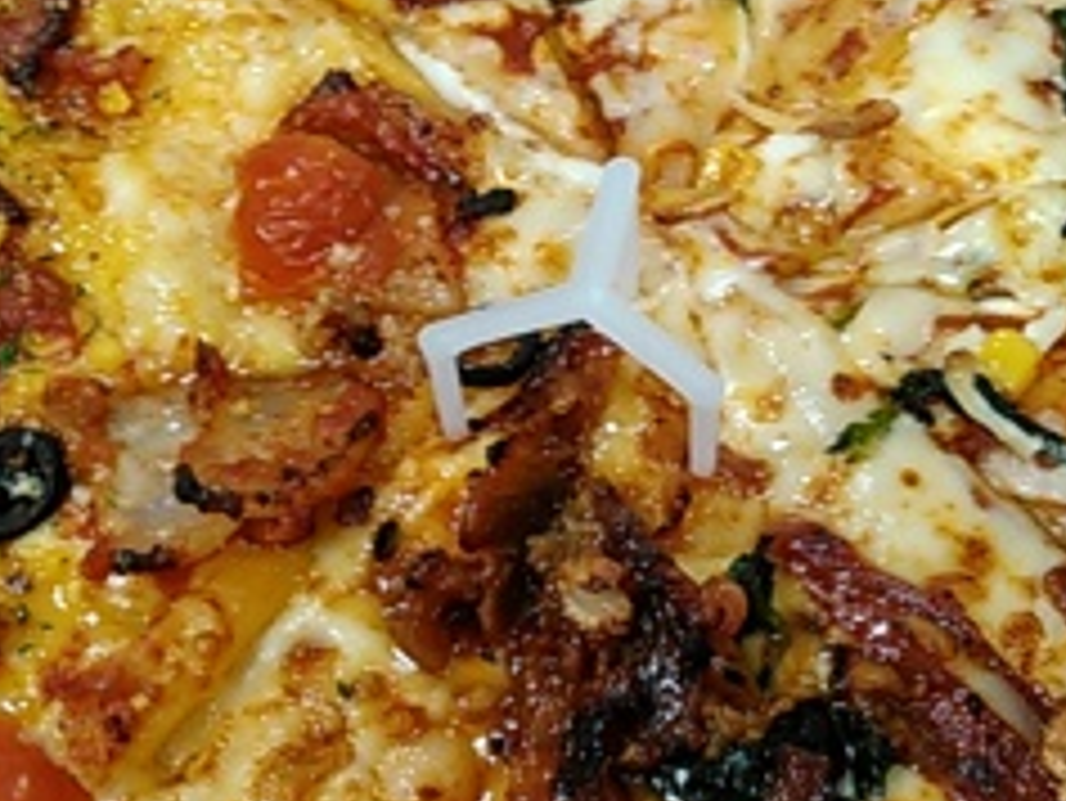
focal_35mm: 81
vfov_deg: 18.2
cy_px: 432
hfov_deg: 24.1
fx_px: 2496
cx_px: 594
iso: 400
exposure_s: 1/16.7
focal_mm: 4
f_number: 2.4
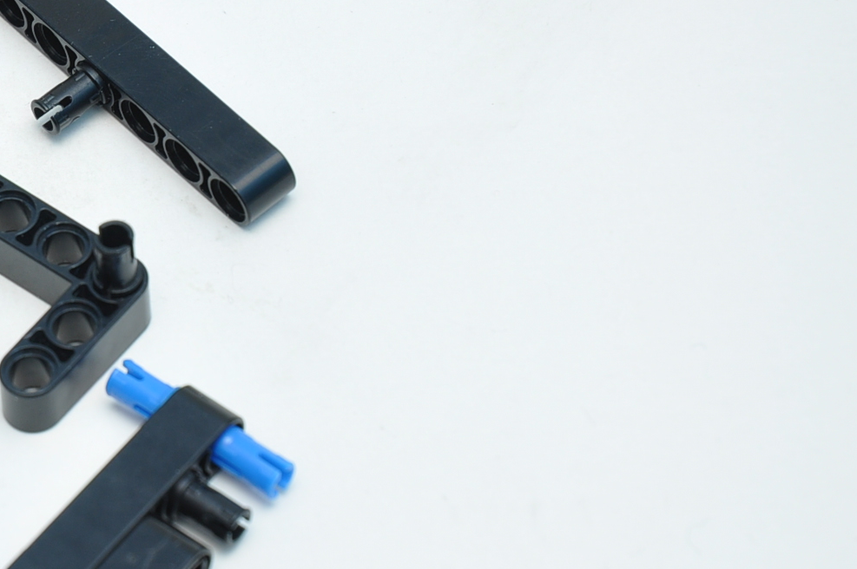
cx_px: -57
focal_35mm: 228
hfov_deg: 9.0
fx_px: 5422
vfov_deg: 6.0
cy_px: 246
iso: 200
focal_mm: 70
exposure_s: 1/60
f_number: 7.1
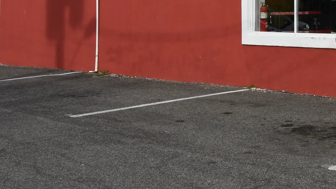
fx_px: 695
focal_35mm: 78
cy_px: -38
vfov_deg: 15.0
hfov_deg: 25.2
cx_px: 372
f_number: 10
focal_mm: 20
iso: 200
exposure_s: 1/400
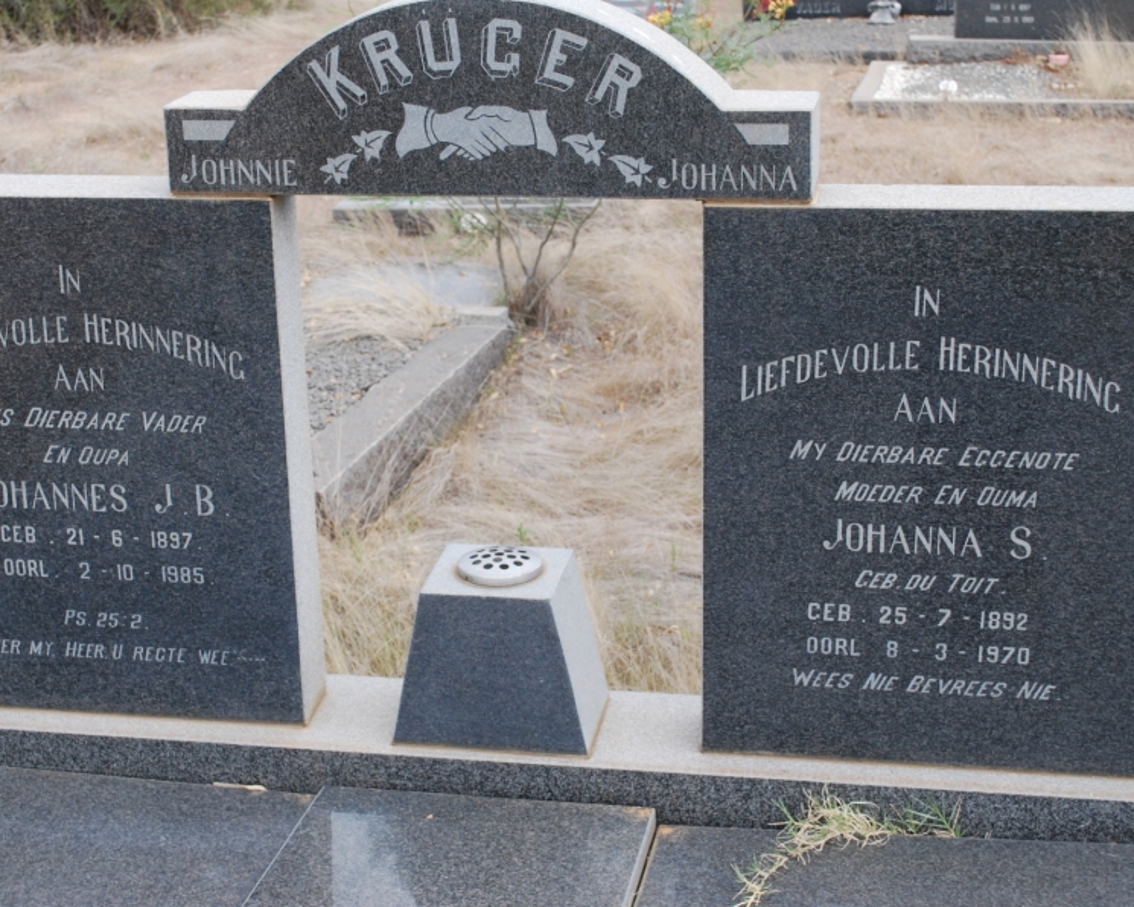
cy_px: 396
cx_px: 507
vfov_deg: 24.6
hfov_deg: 30.5
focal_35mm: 62
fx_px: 2081
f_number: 5.6
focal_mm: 32
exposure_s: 1/125
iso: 200
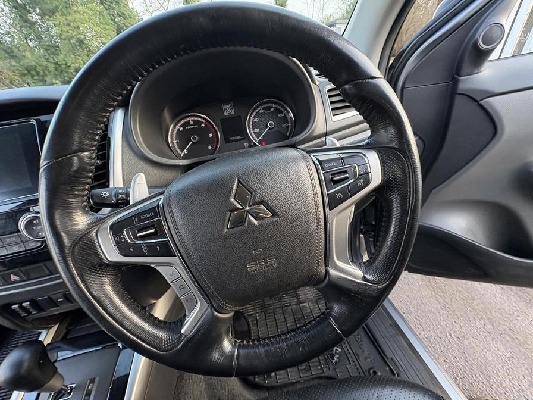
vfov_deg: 85.7
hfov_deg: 102.1
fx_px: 216
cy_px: 200
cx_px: 266
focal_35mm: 14
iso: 200
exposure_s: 1/99
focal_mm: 2.22
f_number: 2.2
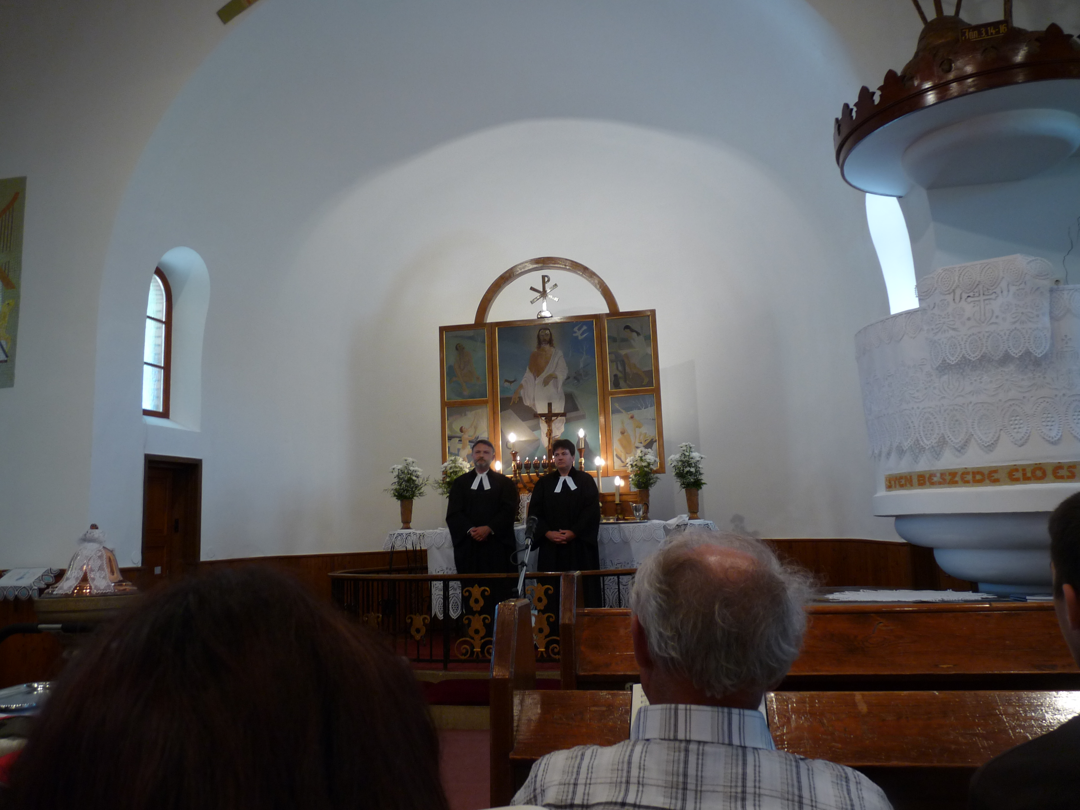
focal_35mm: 27
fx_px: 842
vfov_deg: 51.4
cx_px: 540
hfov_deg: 65.3
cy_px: 405
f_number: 2.8
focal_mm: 4.8
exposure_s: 1/30
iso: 160
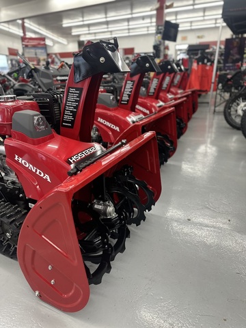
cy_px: 164
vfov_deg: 71.6
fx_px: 227
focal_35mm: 24
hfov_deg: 56.8
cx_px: 123
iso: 200
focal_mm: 6.86
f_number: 1.78
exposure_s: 1/120
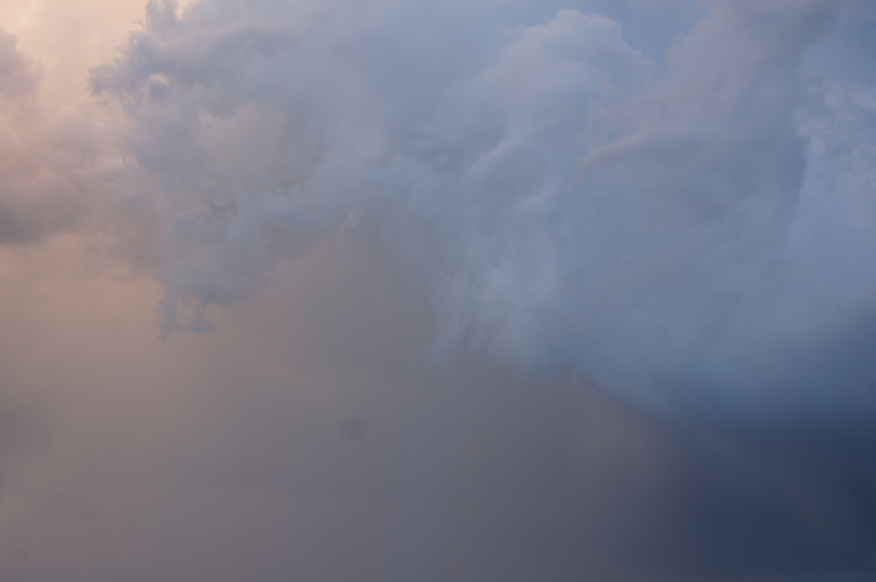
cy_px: 291
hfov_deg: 33.4
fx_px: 1458
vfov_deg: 22.6
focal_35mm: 60
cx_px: 438
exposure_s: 1/80
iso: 125
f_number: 5.6
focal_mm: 40
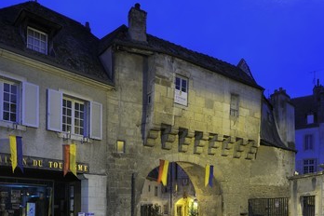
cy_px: 127
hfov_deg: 63.7
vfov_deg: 44.8
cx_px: 165
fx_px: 261
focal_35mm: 29
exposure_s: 3
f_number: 8
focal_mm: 24
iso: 200
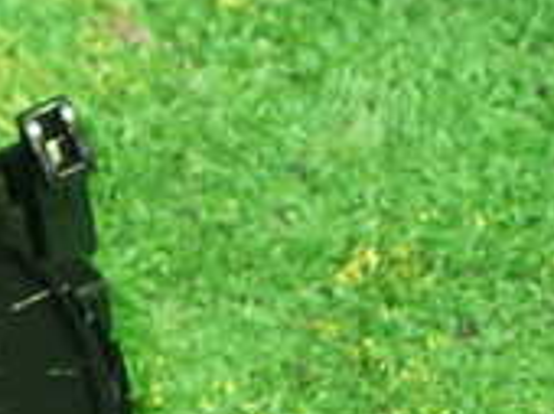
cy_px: 489
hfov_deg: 9.3
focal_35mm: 205
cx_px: -332
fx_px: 3276
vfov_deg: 7.2
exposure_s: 1/15
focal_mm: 10.35
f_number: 3.5
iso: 800
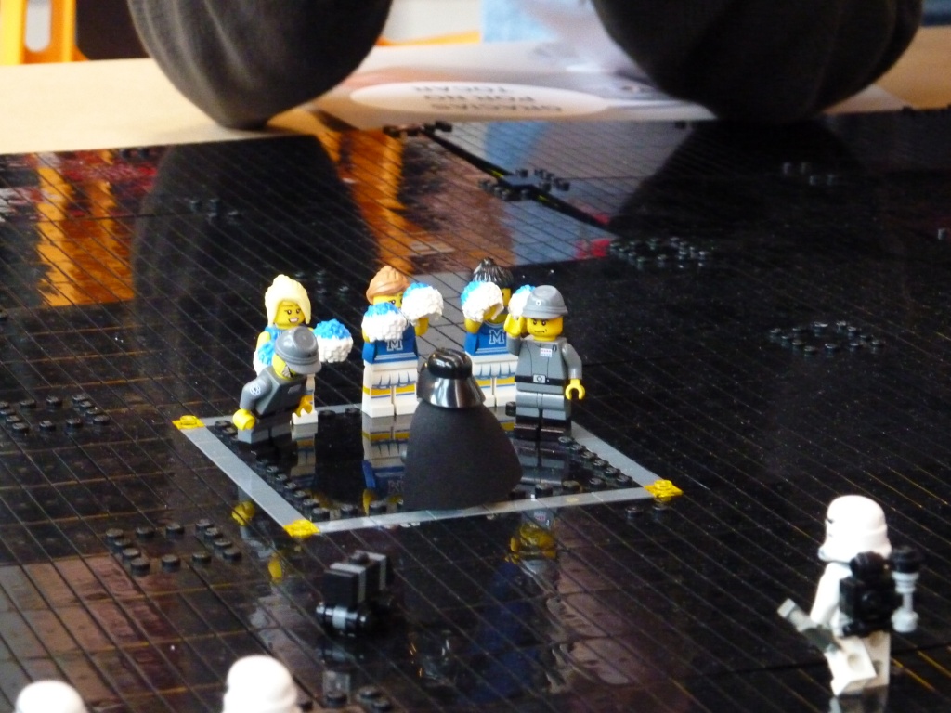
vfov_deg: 13.3
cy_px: 356
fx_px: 3049
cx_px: 476
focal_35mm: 111
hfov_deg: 17.7
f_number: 4.4
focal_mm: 18.2
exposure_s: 1/13
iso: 1000
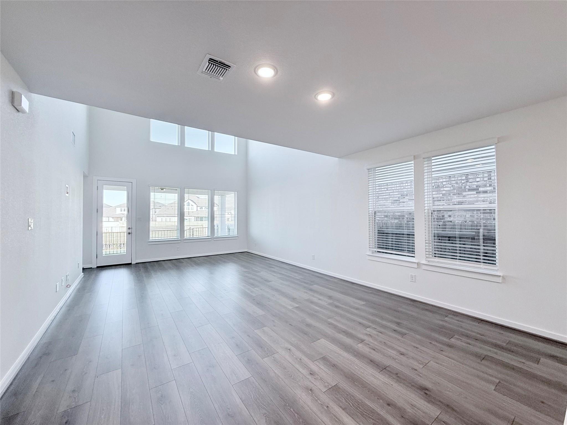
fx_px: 229
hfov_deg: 102.1
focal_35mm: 14
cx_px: 284
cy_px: 212
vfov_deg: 85.7
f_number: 2.2
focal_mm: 2.22
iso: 100
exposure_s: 1/120
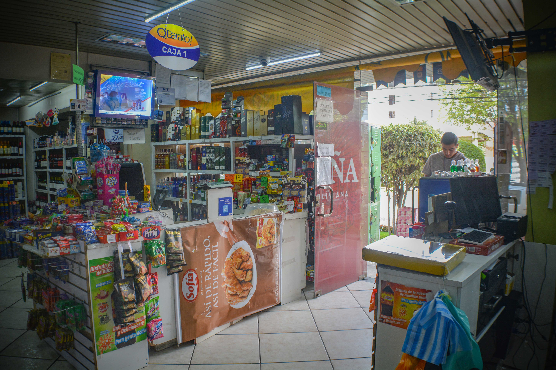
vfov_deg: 38.4
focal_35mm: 34
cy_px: 185
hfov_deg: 55.1
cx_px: 278
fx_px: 533
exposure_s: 1/100
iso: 400
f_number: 5
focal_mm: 23
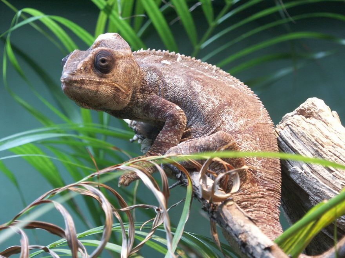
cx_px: 172
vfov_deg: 12.7
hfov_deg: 16.8
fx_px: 1166
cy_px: 129
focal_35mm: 117
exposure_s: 1/30
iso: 200
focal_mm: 29.05
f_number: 3.5
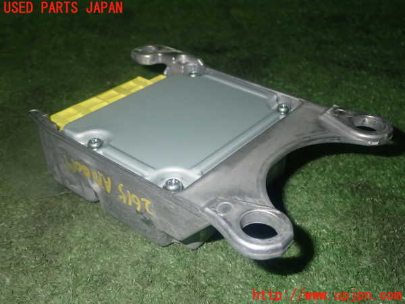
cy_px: 152
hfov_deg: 45.8
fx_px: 480
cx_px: 202
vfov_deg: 35.1
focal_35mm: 41
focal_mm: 7.31
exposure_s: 1/40
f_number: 8
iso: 400
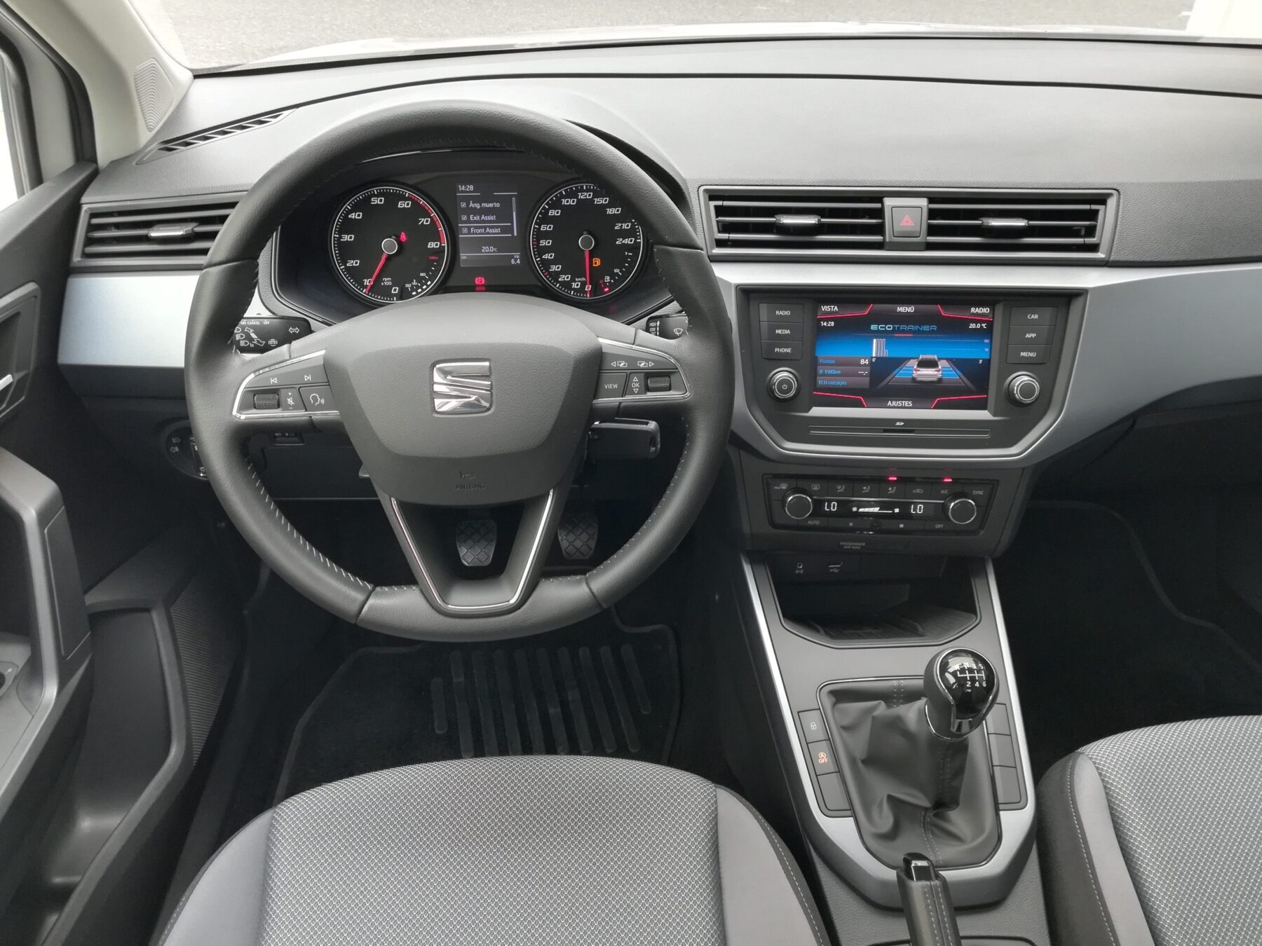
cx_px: 631
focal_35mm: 26
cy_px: 473
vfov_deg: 53.1
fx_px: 948
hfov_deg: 67.3
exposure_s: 1/100
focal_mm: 3.83
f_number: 2.2
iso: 80
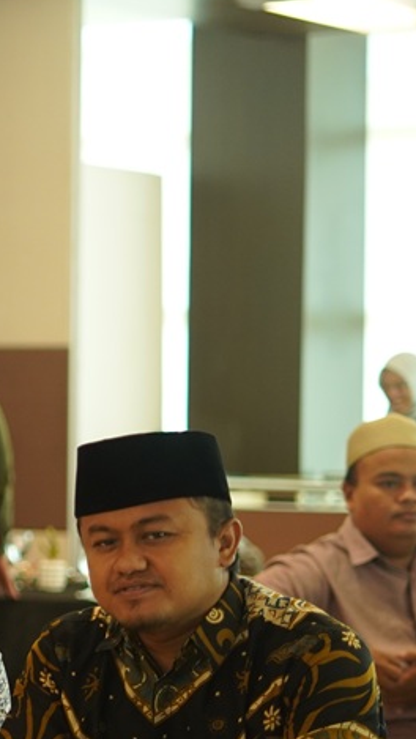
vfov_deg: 15.0
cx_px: -438
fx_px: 2803
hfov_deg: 8.1
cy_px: 459
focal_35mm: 143
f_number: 1.8
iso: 1000
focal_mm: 50
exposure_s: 1/100
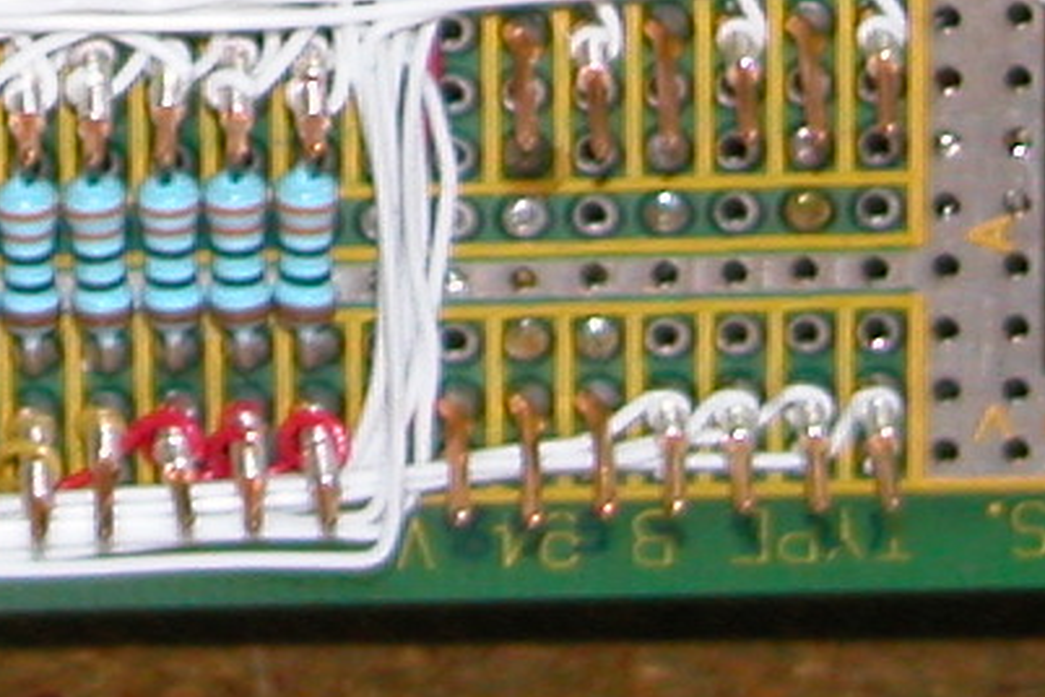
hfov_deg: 4.0
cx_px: -782
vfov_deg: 2.6
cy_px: -606
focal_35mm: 517
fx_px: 15006
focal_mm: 19.9
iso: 100
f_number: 3.4
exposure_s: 1/125
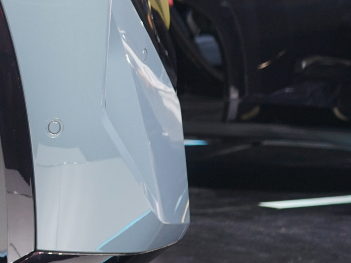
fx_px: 1156
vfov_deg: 13.0
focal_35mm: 114
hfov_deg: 15.4
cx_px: -234
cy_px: 74
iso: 400
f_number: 4.5
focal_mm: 35
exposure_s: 1/40
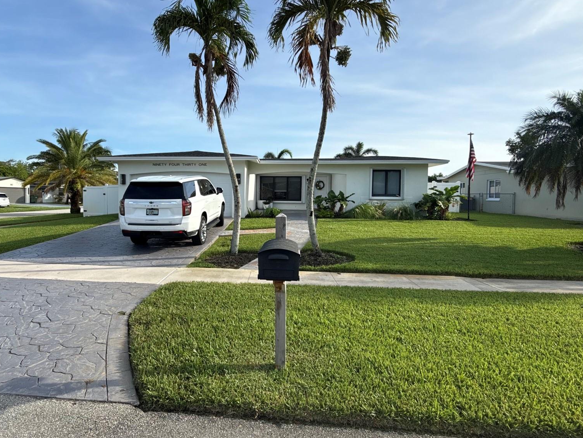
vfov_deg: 68.7
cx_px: 254
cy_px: 210
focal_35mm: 19
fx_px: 320
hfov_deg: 84.2
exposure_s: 1/1534
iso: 50
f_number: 2.2
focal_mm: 2.22
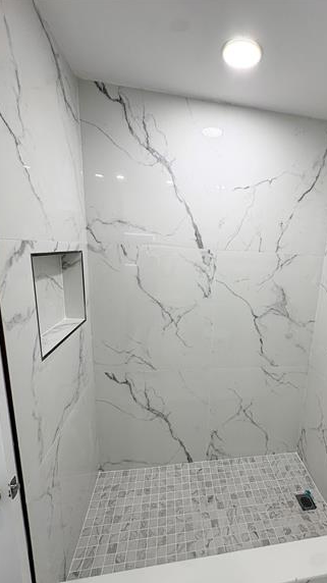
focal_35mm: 16
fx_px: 247
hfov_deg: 65.2
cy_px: 303
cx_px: 219
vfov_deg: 99.4
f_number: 2.2
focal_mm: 2.22
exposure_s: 1/120
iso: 80
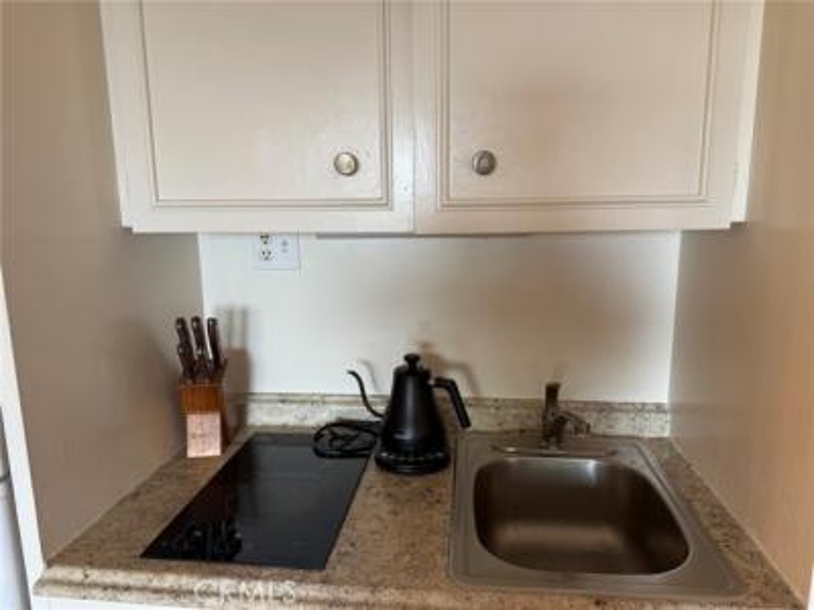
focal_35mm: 24
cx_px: 407
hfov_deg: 71.6
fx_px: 564
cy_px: 305
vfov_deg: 56.8
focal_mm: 6.76
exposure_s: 1/60
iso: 125
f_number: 1.78
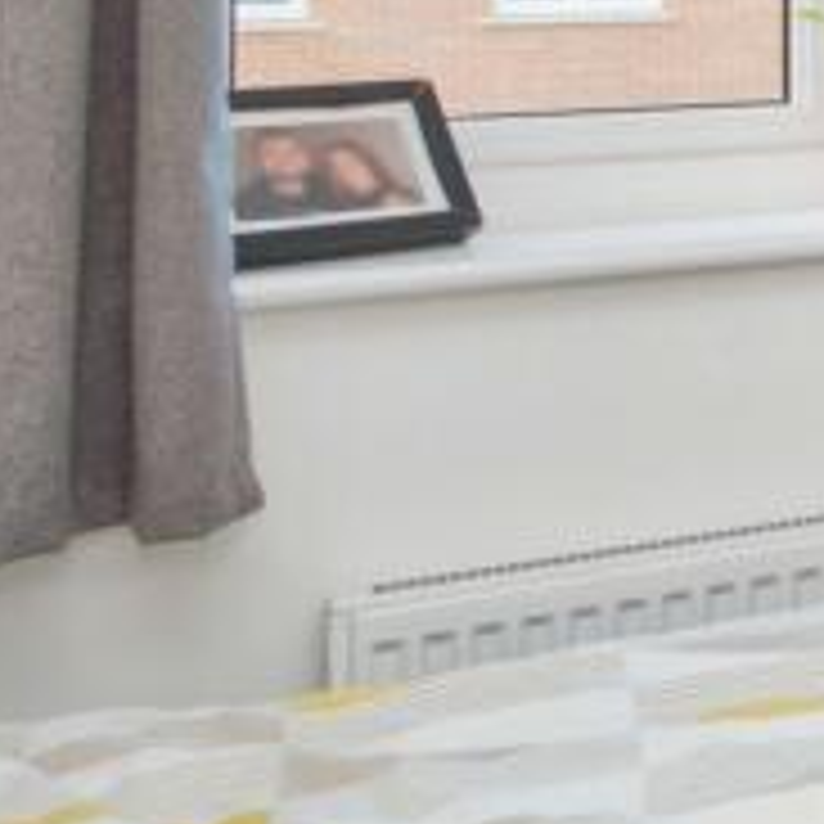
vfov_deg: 21.5
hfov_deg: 13.5
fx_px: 2047
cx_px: 2139
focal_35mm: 76
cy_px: -92
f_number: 9
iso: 400
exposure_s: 1/125
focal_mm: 16
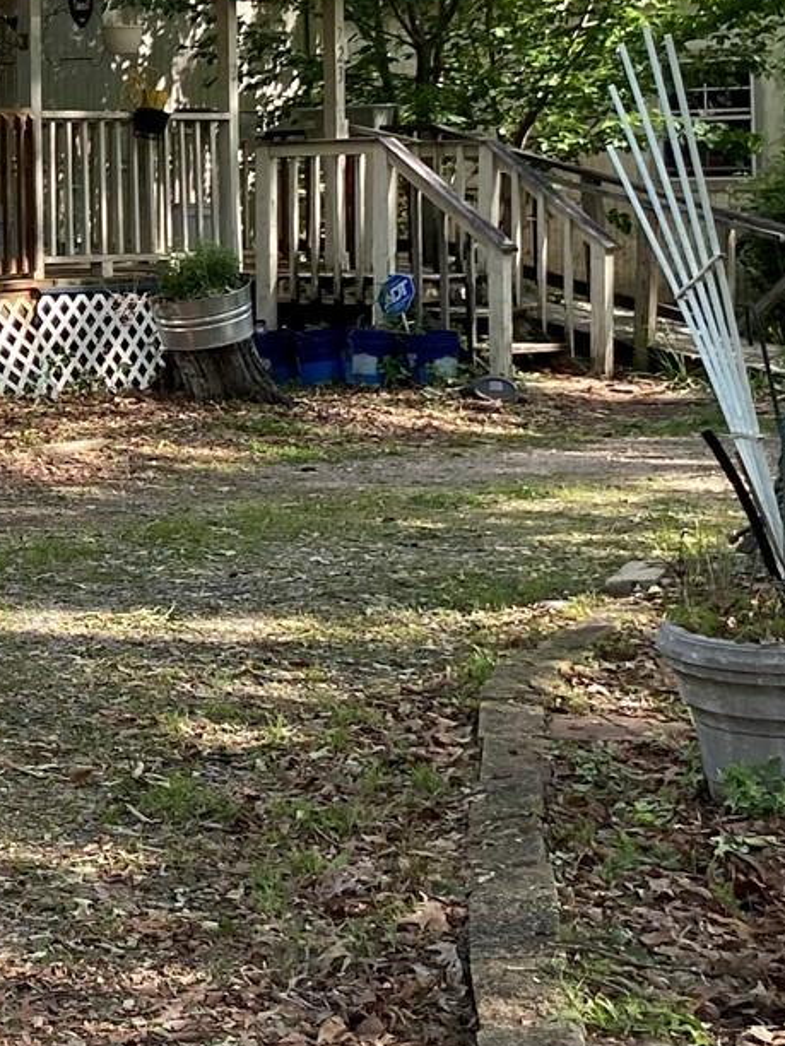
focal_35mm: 87
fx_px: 2631
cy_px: 166
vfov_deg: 22.1
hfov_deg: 14.6
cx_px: -681
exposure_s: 1/495
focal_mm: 4.25
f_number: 1.8
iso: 32
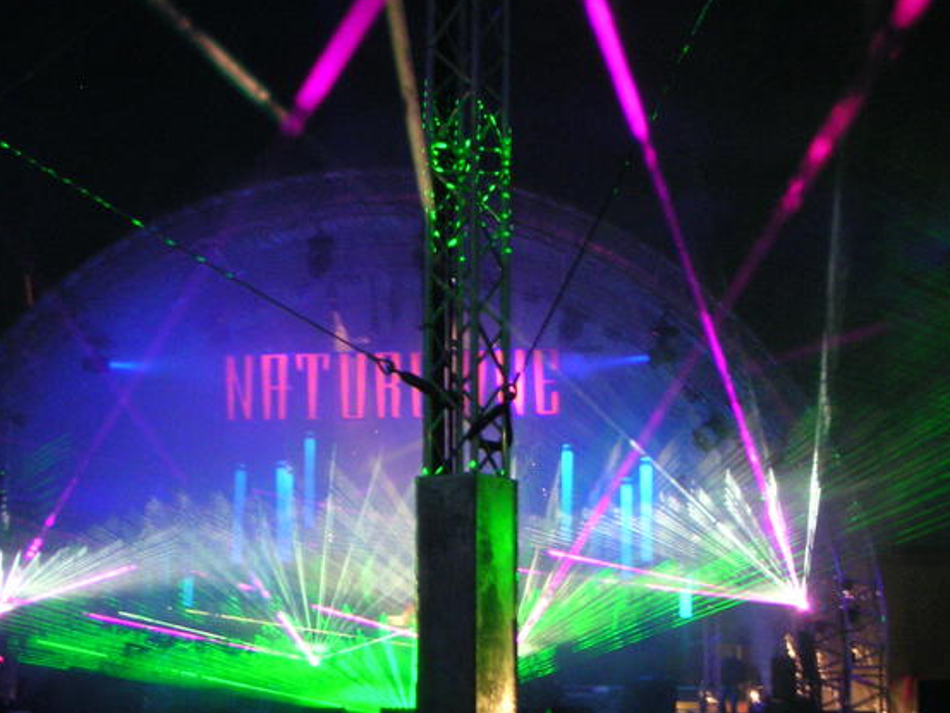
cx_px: 474
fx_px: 1510
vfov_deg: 26.3
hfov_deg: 34.9
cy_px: 509
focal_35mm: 55
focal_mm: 6
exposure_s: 1/6
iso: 200
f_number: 2.8
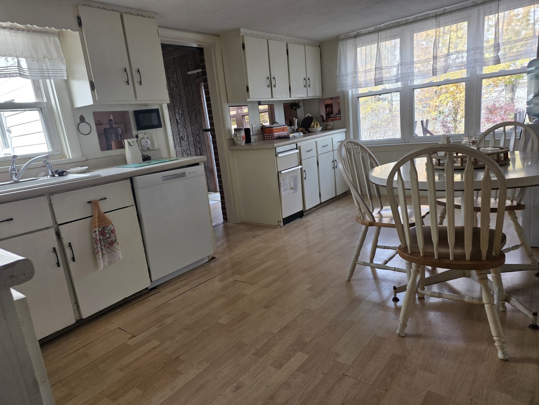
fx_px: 358
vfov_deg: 58.9
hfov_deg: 73.9
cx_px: 270
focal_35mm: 23
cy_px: 202
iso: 50
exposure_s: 1/180
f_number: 1.7
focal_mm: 6.25
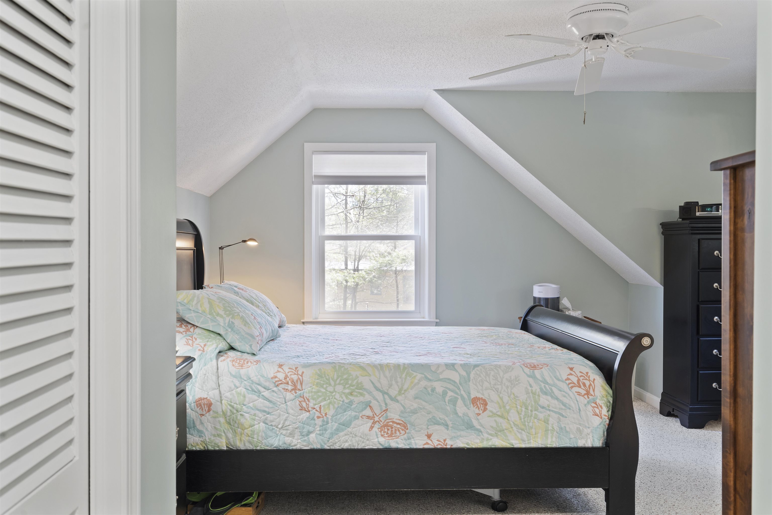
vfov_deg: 41.1
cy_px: 258
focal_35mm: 32
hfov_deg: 58.7
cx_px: 386
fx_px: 686
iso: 320
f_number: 8
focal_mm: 32
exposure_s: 1
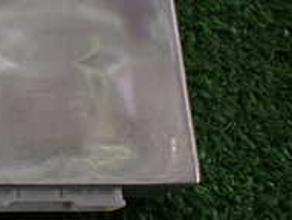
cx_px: -151
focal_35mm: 94
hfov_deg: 18.4
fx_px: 794
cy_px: -11
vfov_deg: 15.4
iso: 250
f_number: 2.3
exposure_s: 1/125
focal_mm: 5.4
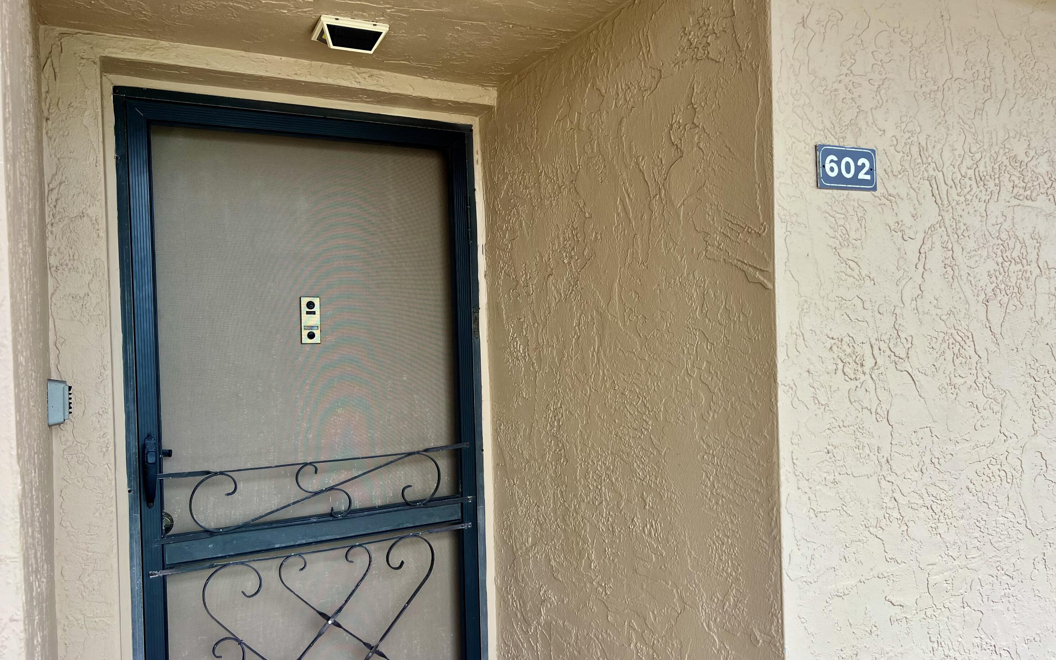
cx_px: 521
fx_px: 806
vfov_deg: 44.5
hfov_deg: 66.5
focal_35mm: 28
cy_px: 346
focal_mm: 5.7
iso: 50
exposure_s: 1/401
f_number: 1.5
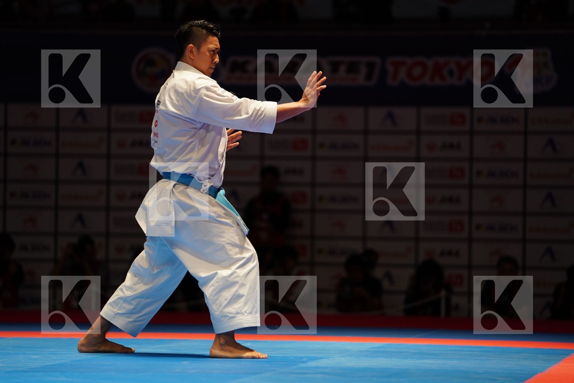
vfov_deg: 8.5
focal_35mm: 161
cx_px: 287
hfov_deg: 12.8
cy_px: 192
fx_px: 2567
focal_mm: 161
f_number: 2.8
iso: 800
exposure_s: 1/500
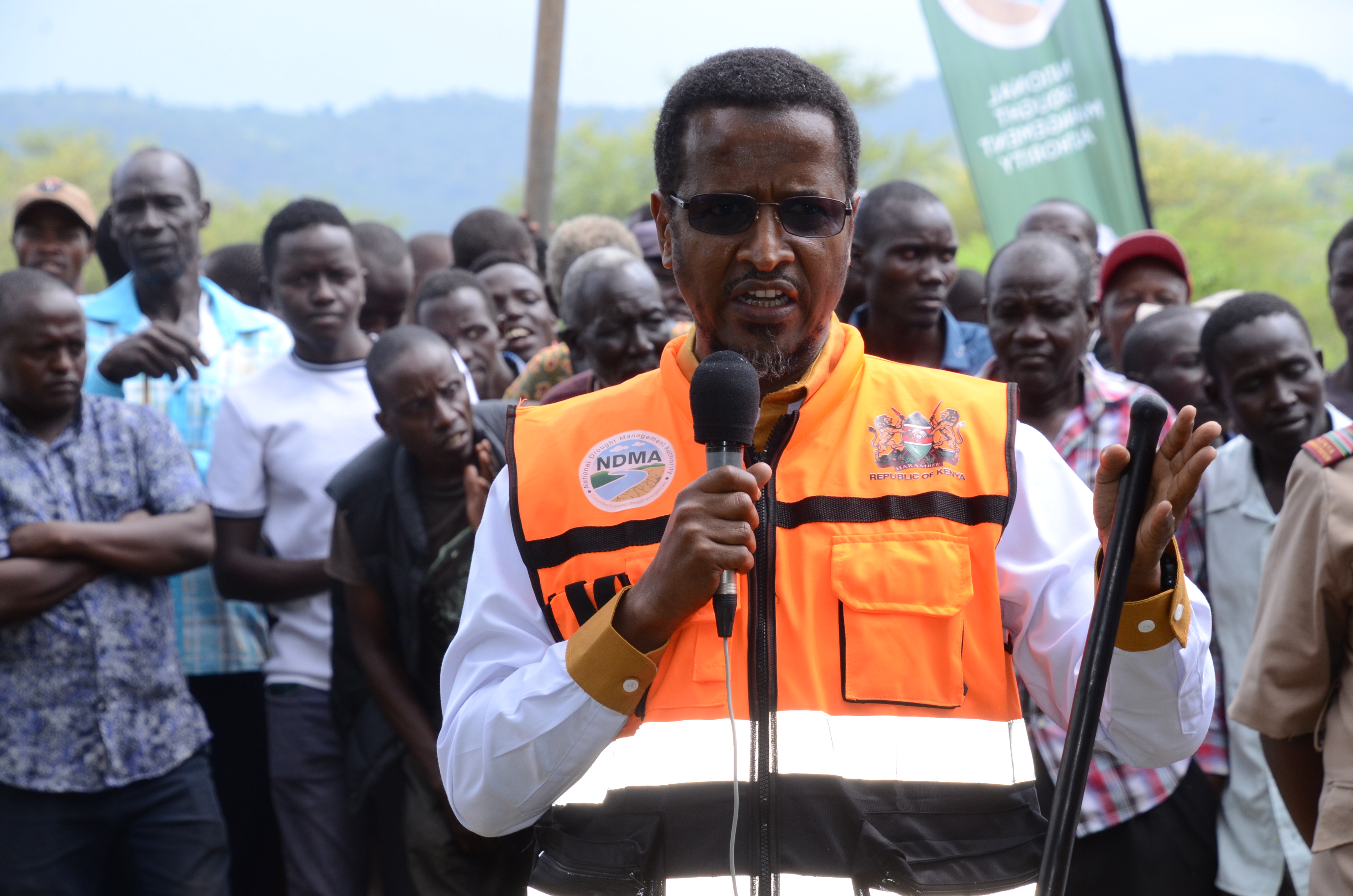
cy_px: 448
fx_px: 5907
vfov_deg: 8.7
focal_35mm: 158
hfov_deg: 13.1
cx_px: 676
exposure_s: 1/320
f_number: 13
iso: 640
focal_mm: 105
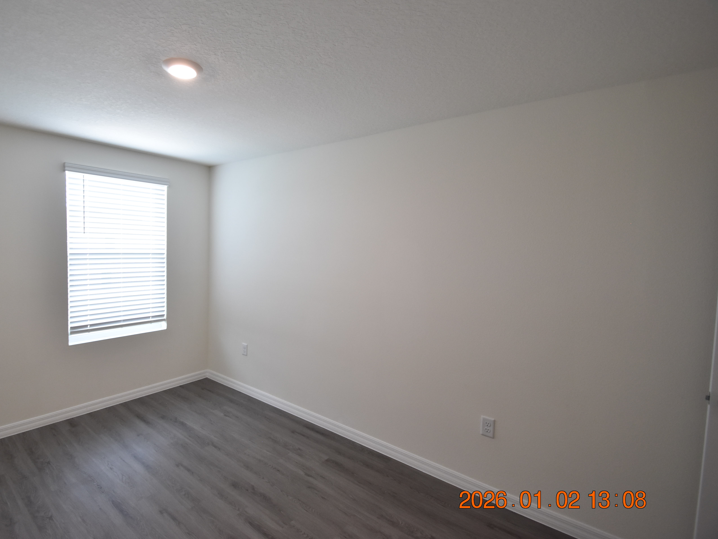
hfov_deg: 90.3
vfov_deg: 74.7
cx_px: 303
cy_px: 260
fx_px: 353
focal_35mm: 17
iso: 800
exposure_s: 1/90
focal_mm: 10
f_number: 3.5
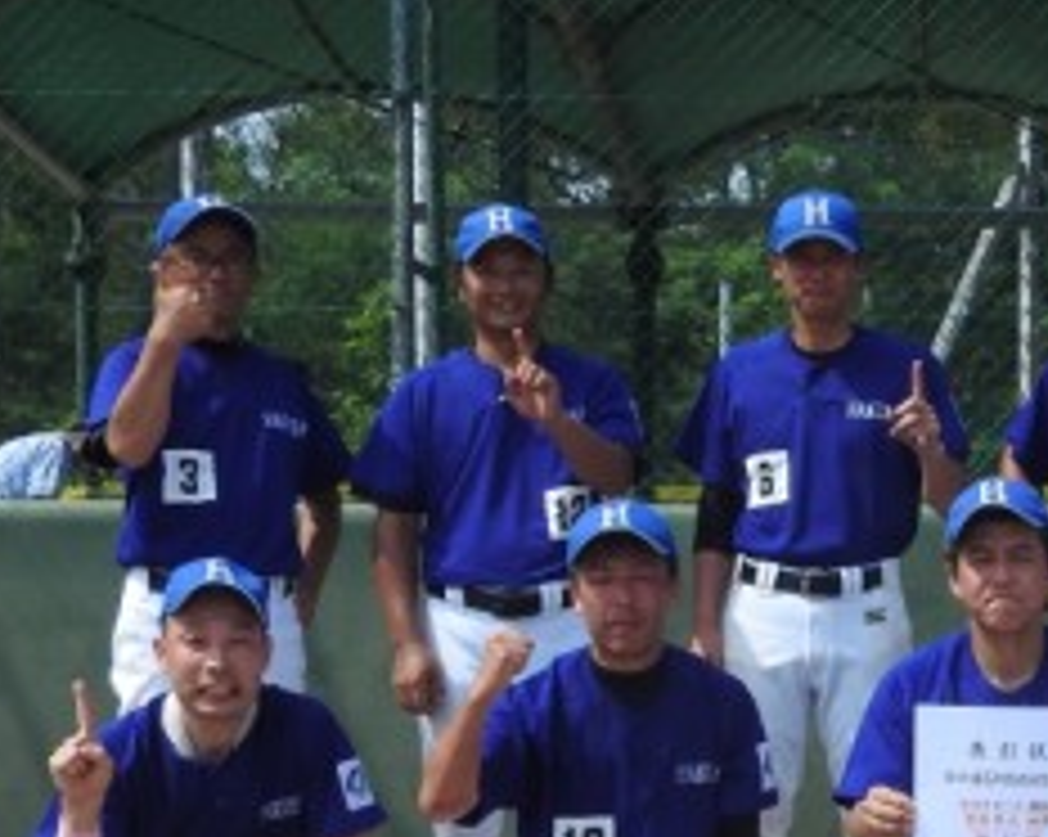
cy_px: 711
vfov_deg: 18.2
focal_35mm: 83
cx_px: 1026
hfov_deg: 22.2
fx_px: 2572
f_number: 3.6
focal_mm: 5.9
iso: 100
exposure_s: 1/1000
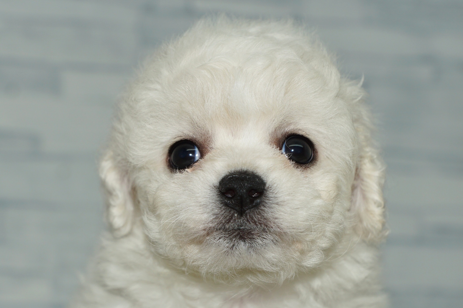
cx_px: 232
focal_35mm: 75
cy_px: 154
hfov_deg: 27.0
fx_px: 964
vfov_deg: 18.2
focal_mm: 50
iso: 100
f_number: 5.6
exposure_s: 1/160
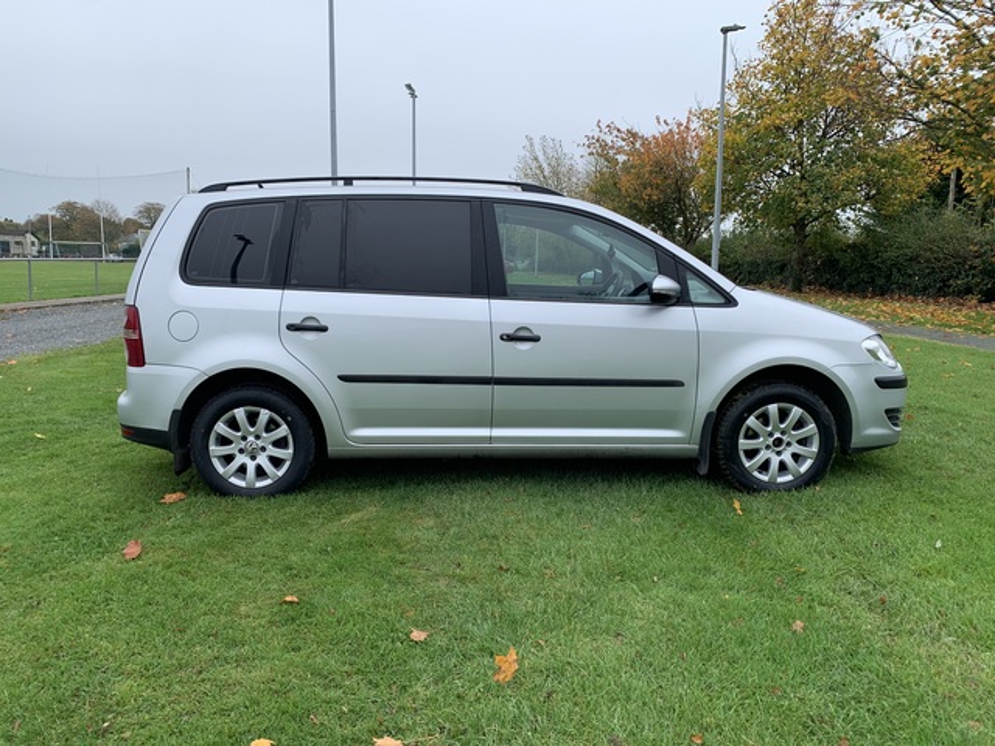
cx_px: 498
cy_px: 373
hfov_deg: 67.3
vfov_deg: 53.1
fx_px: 747
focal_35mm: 26
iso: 25
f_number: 1.8
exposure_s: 1/706
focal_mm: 4.25
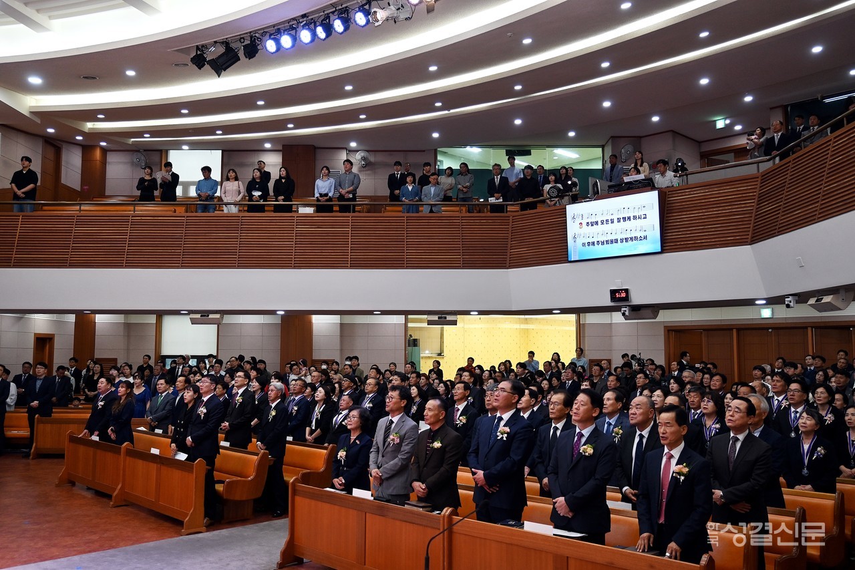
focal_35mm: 32
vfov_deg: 41.7
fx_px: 748
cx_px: 428
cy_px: 285
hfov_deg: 59.5
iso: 400
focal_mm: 21
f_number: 4
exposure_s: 1/60
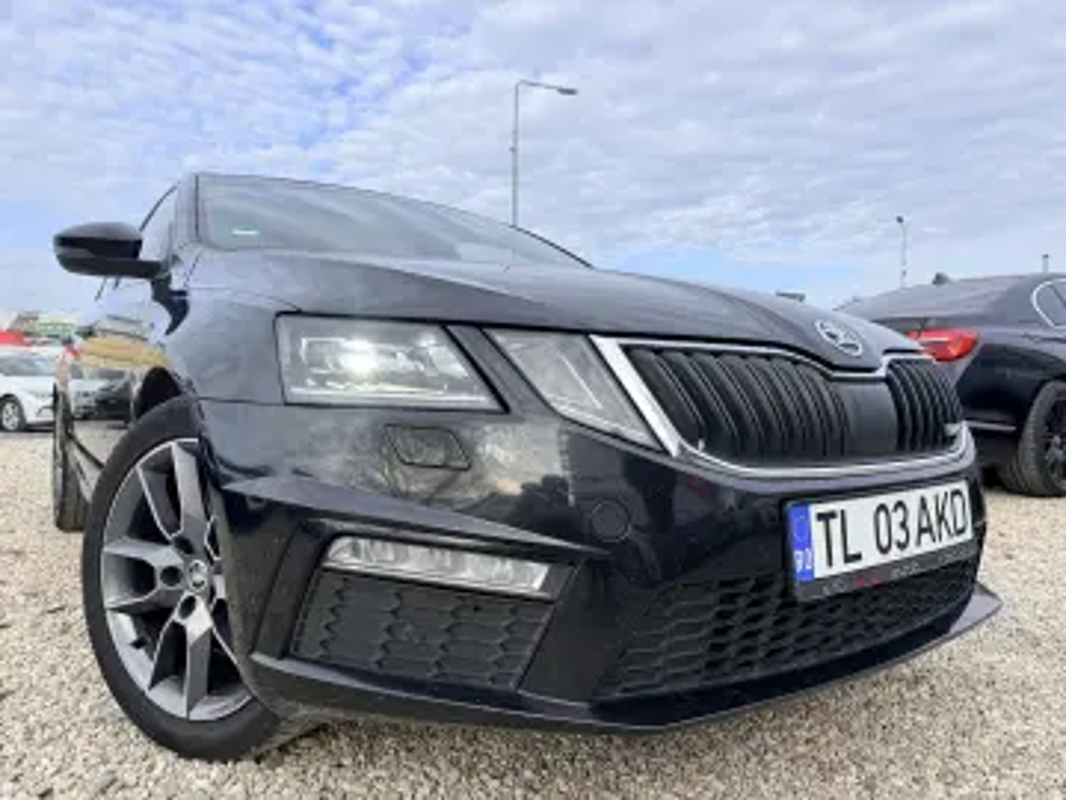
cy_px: 400
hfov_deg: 71.6
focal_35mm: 24
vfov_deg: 56.8
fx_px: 739
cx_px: 533
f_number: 1.78
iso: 100
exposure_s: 1/1385
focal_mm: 6.76
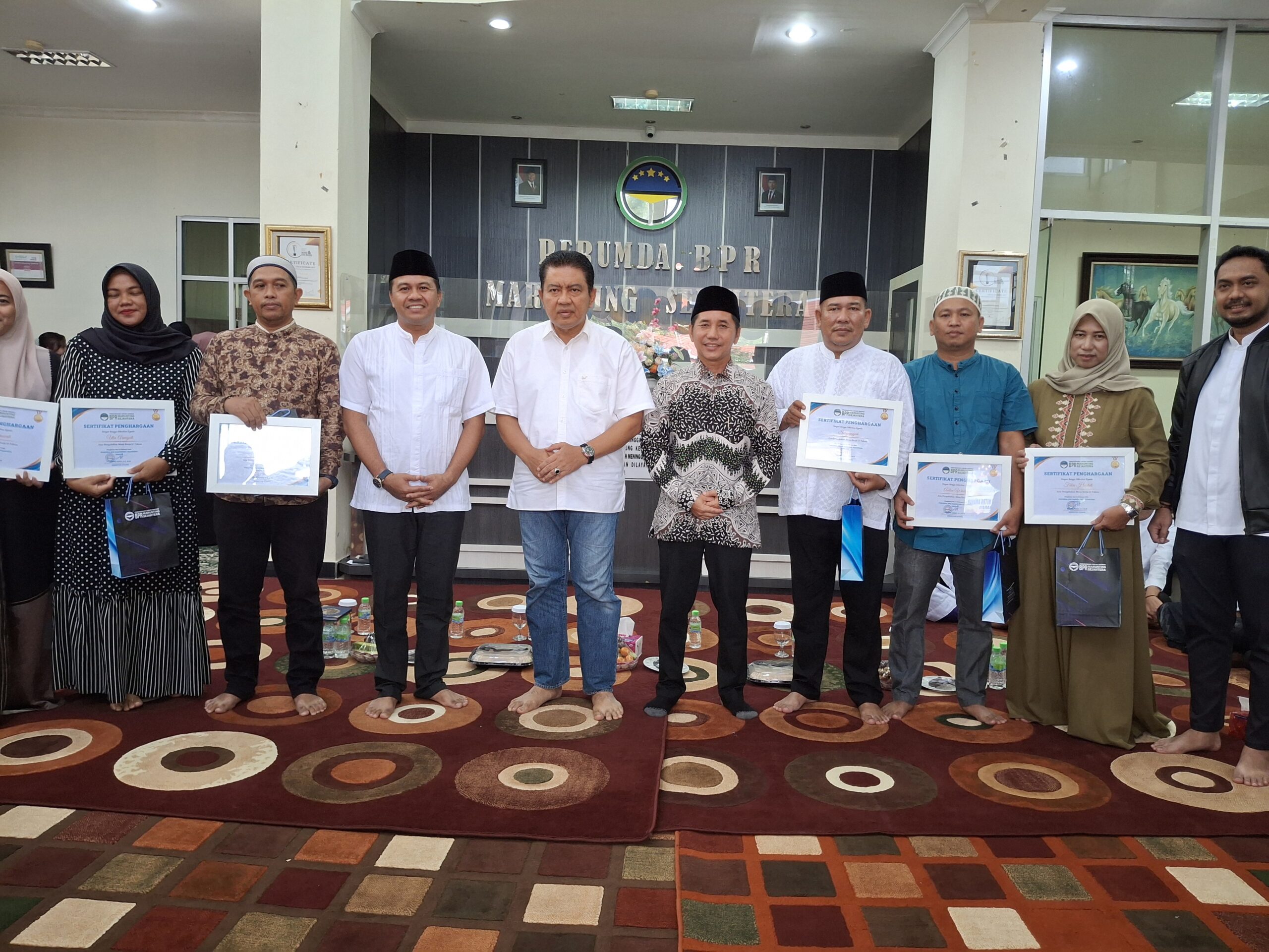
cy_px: 476
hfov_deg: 69.4
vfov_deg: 54.9
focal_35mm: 25
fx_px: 916
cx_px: 634
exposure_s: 1/50
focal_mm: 4.69
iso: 250
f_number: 1.8
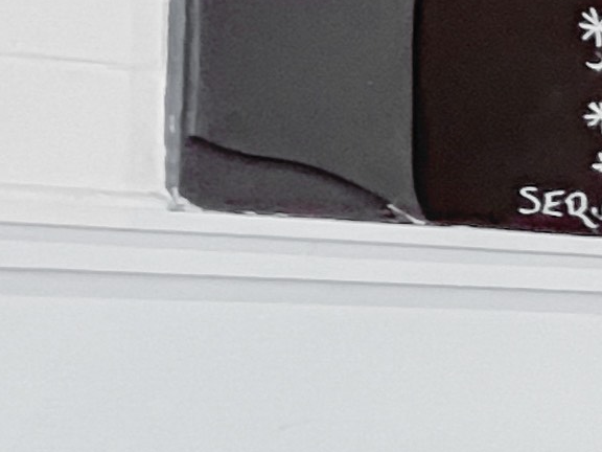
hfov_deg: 9.6
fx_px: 1583
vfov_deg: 16.2
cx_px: 2099
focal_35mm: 91
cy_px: 247
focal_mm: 1.6
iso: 80
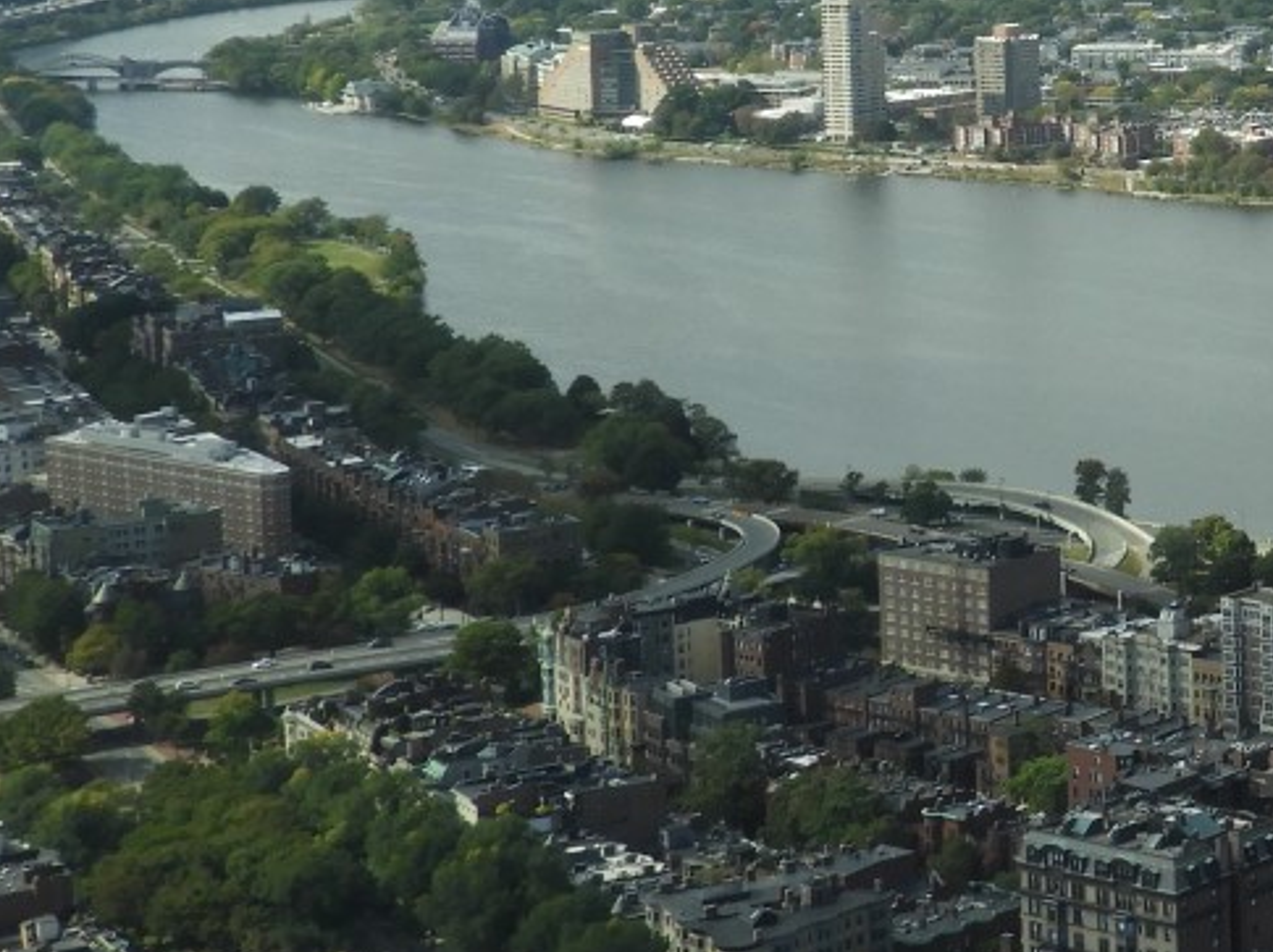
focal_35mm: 104
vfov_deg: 14.0
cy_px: 55
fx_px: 3822
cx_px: 1656
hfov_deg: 17.7
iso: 100
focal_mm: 6.3
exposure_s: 1/800
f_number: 3.8
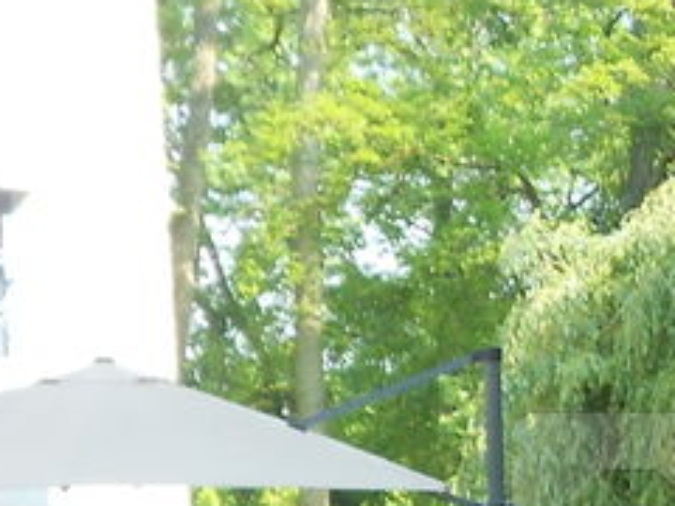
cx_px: 1015
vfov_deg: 9.2
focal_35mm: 160
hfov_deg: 11.8
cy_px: 531
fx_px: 3120
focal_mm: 5.8
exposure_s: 1/100
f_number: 3.6
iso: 80
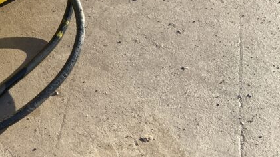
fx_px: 572
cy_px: 13
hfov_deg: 25.1
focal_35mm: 77
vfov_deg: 15.5
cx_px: -44
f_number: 1.8
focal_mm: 3
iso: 16
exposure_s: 1/540
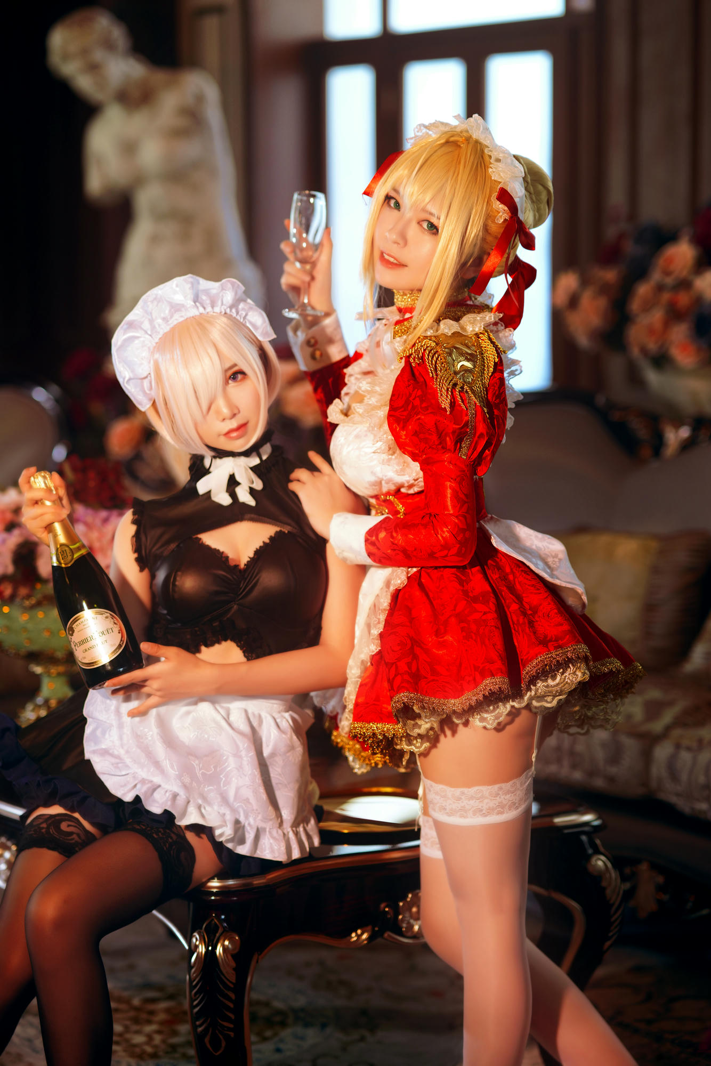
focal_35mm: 85
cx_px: 356
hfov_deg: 16.1
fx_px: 2517
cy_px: 533
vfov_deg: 23.9
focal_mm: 85
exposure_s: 1/160
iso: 400
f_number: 2
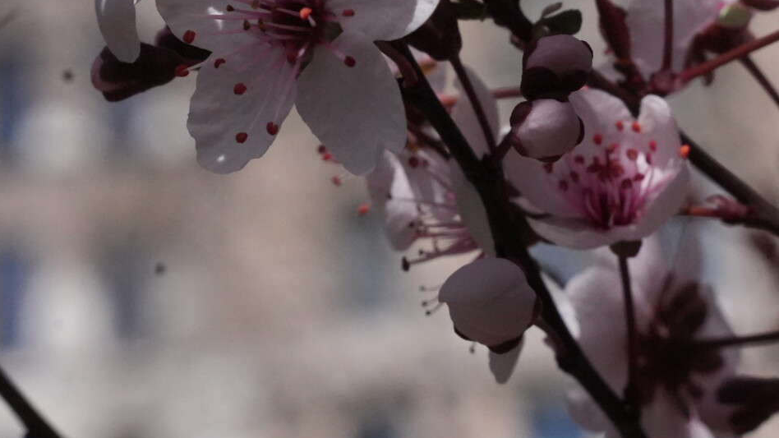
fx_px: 4089
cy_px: -46
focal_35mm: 198
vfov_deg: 6.1
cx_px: 260
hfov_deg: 10.9
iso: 6400
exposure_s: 1/6400
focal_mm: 70
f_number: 14
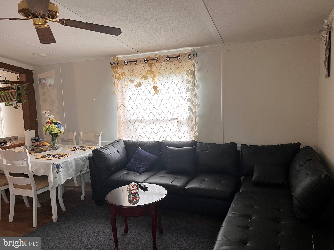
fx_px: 251
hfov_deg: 67.3
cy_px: 125
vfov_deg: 53.1
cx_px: 167
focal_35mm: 26
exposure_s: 1/60
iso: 250
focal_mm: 5.1
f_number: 1.6
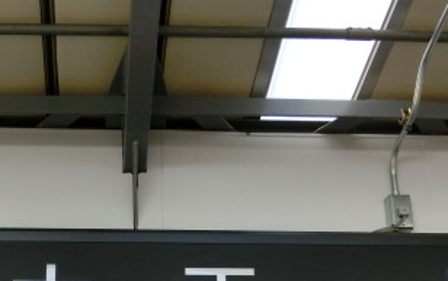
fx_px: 672
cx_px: 119
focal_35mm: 55
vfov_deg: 22.1
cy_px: 323
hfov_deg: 36.1
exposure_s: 1/125
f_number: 3.5
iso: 125
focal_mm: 4.5
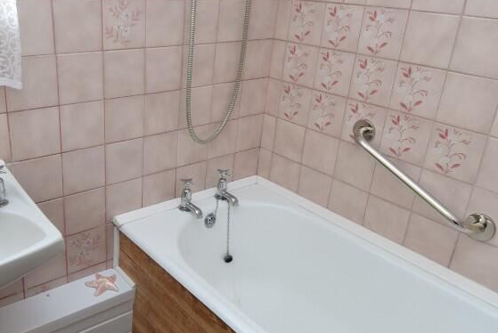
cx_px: 170
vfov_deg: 40.1
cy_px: 159
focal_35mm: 33
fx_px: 457
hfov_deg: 56.1
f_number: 4
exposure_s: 1/80
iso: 400
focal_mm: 12
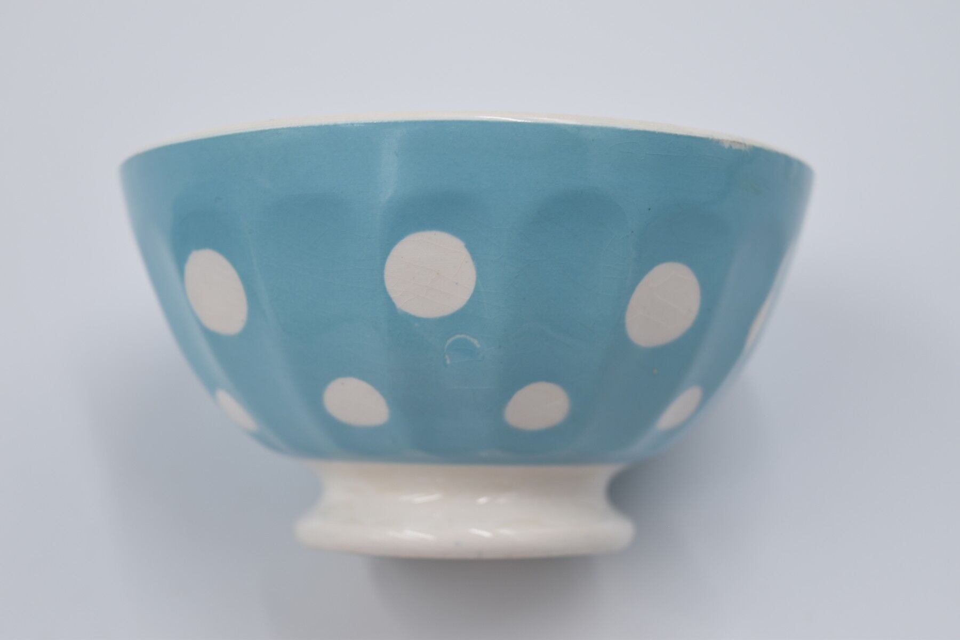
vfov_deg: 21.6
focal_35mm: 63
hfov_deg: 31.9
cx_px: 480
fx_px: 1680
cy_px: 320
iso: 100
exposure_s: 1/125
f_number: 5.6
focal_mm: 42
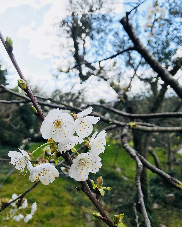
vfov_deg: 58.7
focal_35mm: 30
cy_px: 106
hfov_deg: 48.5
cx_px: 90
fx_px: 202
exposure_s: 1/887
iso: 20
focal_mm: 3.99
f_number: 1.8
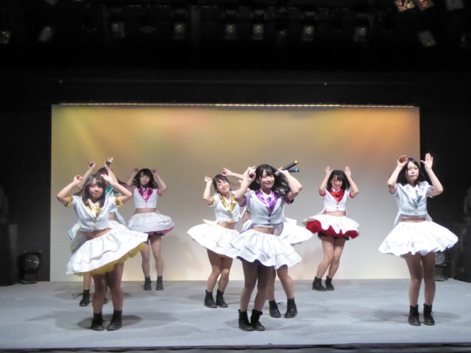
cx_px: 236
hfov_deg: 36.2
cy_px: 176
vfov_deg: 27.5
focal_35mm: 53
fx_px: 721
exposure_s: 1/160
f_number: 4.1
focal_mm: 9
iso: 2500
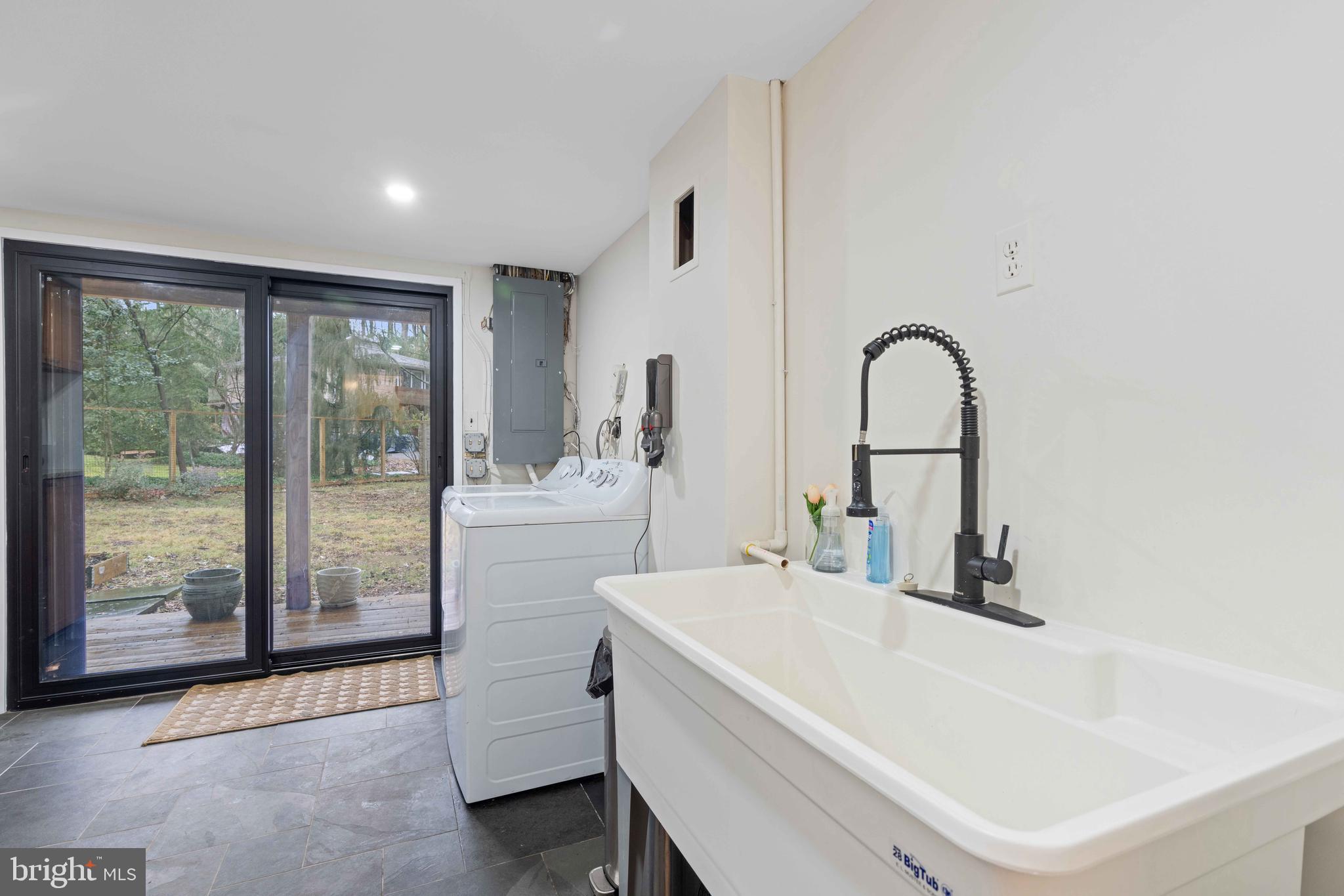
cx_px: 672
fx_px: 597
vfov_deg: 73.7
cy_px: 448
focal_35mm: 16
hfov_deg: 96.7
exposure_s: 1/1.25
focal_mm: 16
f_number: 8
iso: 160
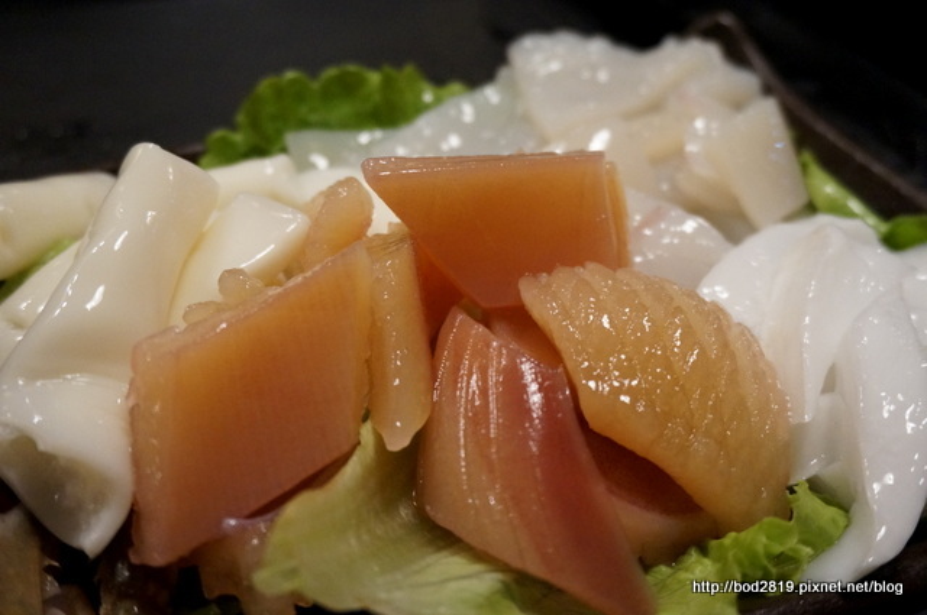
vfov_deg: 35.4
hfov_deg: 51.3
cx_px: 464
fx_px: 964
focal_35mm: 38
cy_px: 308
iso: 3200
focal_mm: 25
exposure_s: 1/50
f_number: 4.5
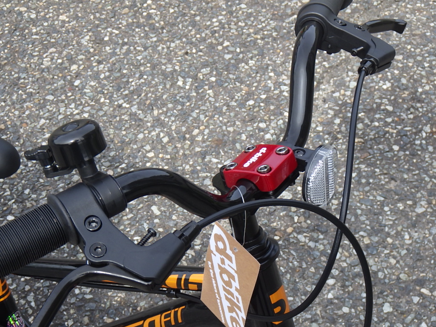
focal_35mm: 62
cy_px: 164
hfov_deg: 31.2
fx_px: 781
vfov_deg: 23.7
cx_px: 218
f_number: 5.5
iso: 125
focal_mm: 11.1
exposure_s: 1/200
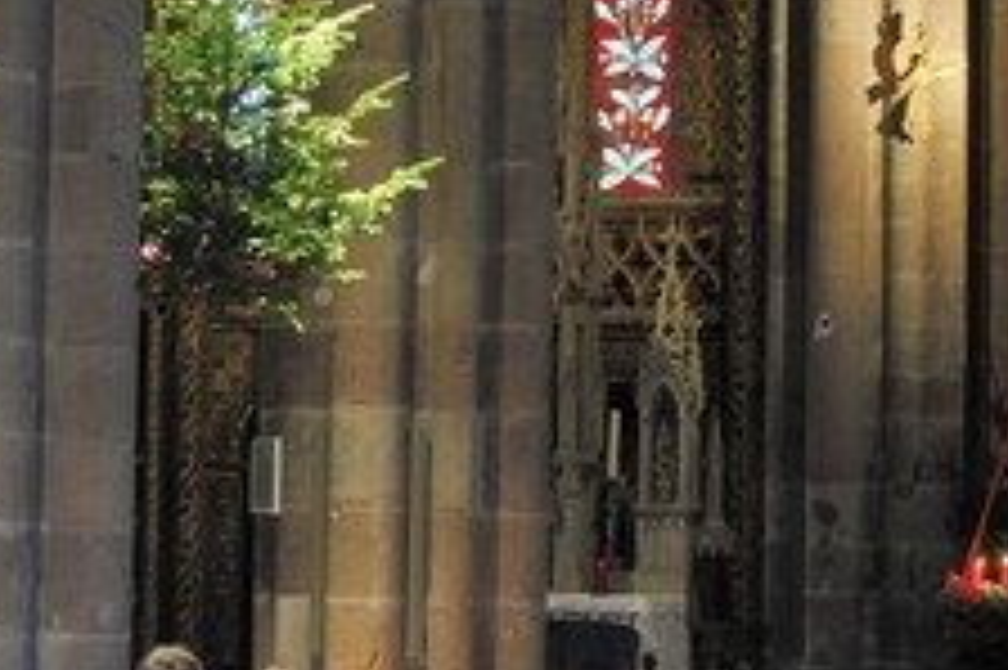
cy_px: 225
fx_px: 5512
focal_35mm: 197
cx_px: 376
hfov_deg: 10.4
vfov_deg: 7.0
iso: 100
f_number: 9
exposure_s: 2.2
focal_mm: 70
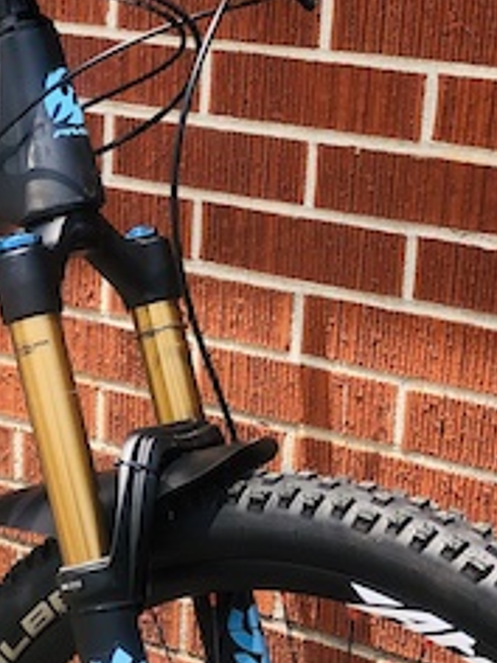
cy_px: 528
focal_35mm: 95
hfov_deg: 15.1
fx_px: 1819
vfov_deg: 20.4
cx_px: -79
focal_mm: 3.99
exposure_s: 1/917
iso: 20
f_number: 1.8
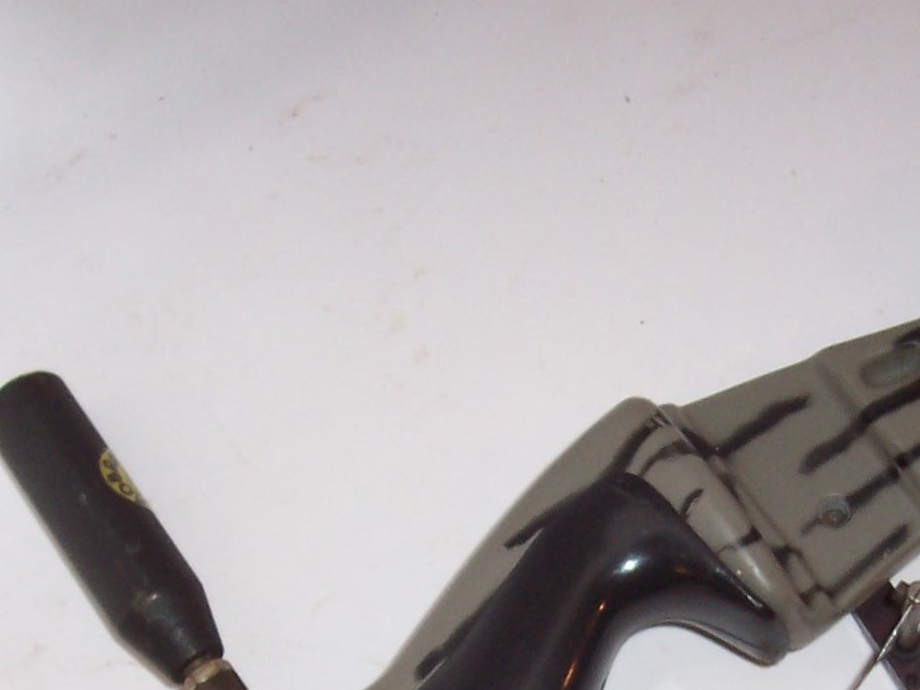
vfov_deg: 18.6
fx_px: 2046
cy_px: 701
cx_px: 677
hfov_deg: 25.1
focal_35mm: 77
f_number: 2.8
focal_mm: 5.6
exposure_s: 1/60
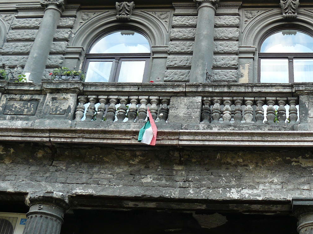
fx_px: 525
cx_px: 205
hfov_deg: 33.0
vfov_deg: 24.9
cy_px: 54
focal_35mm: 58
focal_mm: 6
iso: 100
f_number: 2.8
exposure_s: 1/50
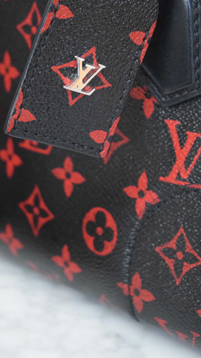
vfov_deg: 24.1
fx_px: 834
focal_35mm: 88
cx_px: 124
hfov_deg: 13.7
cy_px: 120
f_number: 5
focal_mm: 40
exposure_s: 1/60
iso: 3200
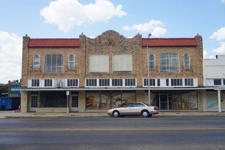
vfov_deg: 36.9
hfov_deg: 53.1
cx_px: 112
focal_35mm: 36
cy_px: 75
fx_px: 225
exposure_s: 1/100
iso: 100
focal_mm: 24
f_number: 10
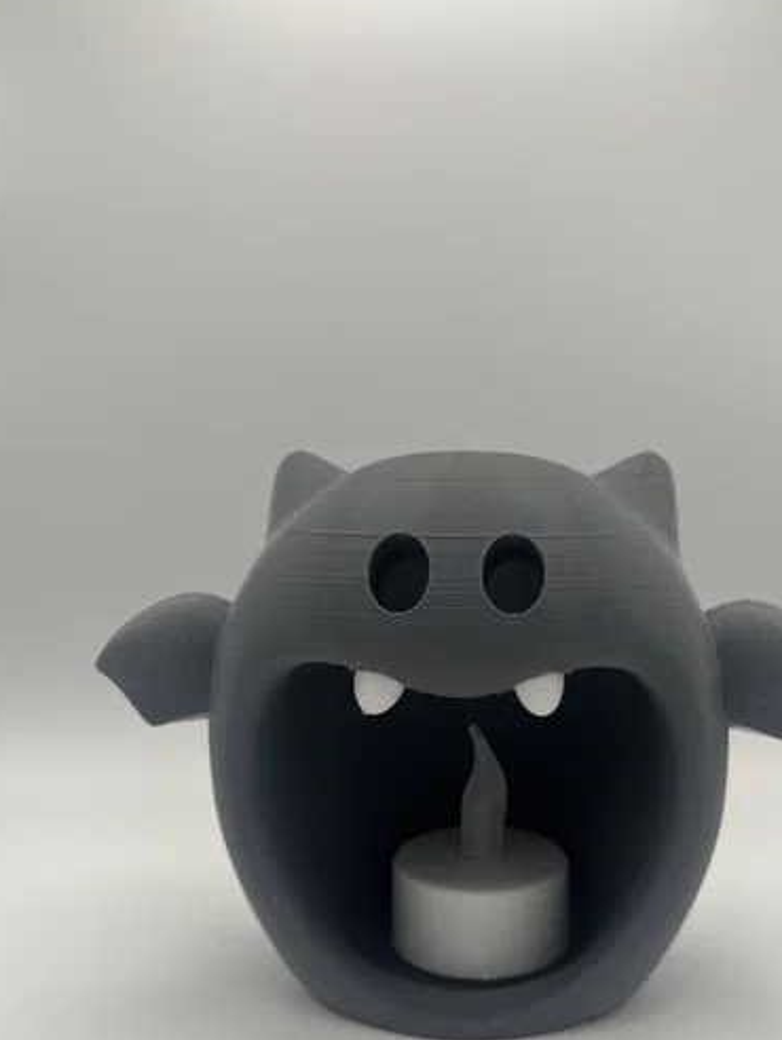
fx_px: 992
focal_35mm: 33
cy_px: 576
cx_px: 468
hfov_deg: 42.8
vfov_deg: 55.2
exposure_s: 1/290
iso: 40
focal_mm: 5.1
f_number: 1.6
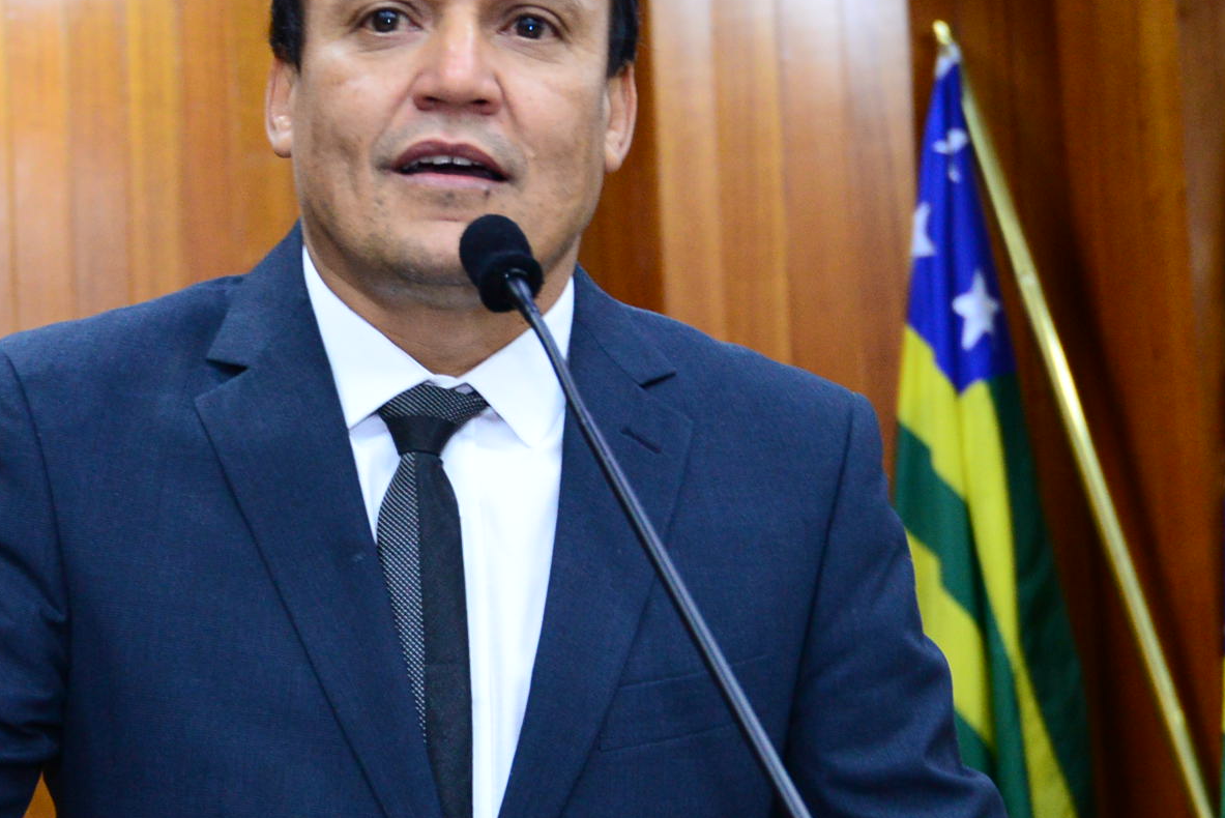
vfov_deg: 15.3
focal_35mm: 89
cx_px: 324
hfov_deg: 22.7
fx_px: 3030
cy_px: 635
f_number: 4.5
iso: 2500
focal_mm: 35
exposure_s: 1/60
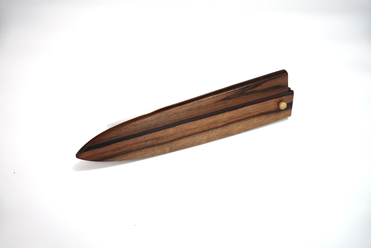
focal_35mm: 46
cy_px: 124
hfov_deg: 42.9
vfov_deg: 29.4
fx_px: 472
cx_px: 186
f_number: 4
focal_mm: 30.5
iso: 5000
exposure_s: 1/160
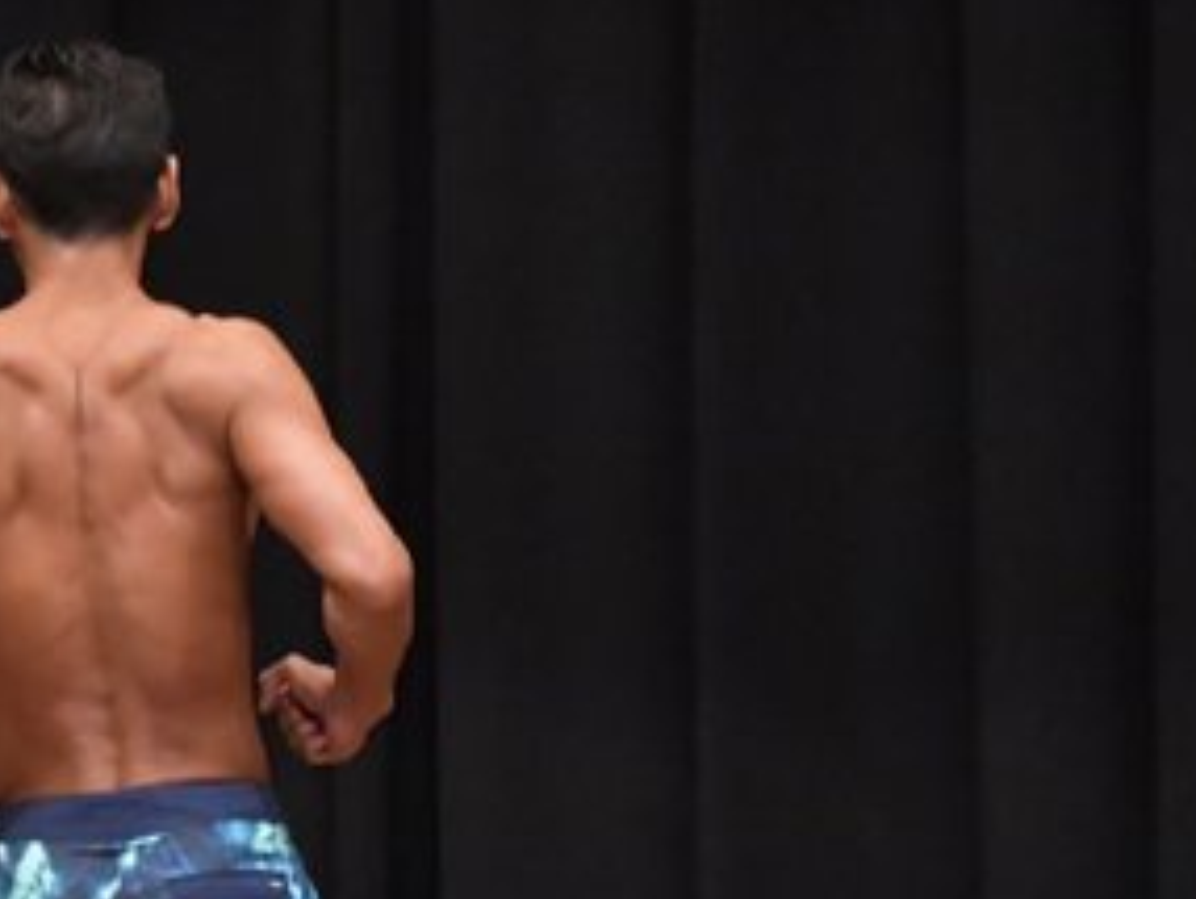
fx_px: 19537
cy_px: 912
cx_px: 270
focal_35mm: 565
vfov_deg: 2.6
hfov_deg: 3.5
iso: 6400
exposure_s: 1/400
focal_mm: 145
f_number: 5.6
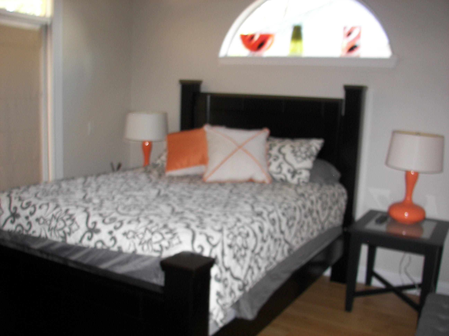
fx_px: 467
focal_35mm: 36
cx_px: 224
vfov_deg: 39.7
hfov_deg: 51.4
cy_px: 168
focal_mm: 6
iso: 100
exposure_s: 1/30
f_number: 2.8
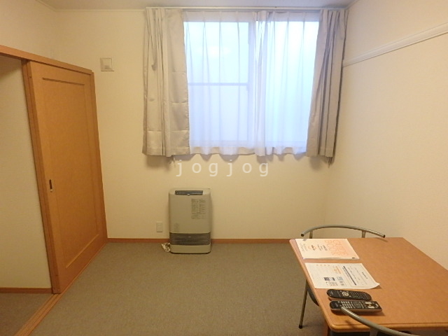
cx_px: 224
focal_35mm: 21
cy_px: 168
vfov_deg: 63.4
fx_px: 272
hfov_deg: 79.0
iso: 400
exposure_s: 1/30
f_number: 3.5
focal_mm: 3.7
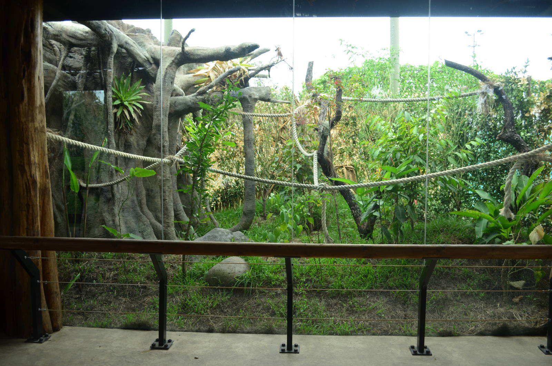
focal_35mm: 33
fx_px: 505
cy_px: 183
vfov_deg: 39.8
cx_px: 276
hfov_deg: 57.3
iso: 400
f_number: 4
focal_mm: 22
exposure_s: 1/320
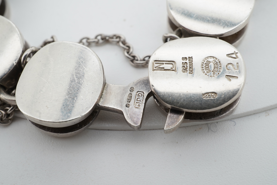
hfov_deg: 43.6
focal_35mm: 45
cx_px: 138
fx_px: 346
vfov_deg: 29.9
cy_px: 92
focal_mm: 30
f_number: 22
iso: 125
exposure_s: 1/80
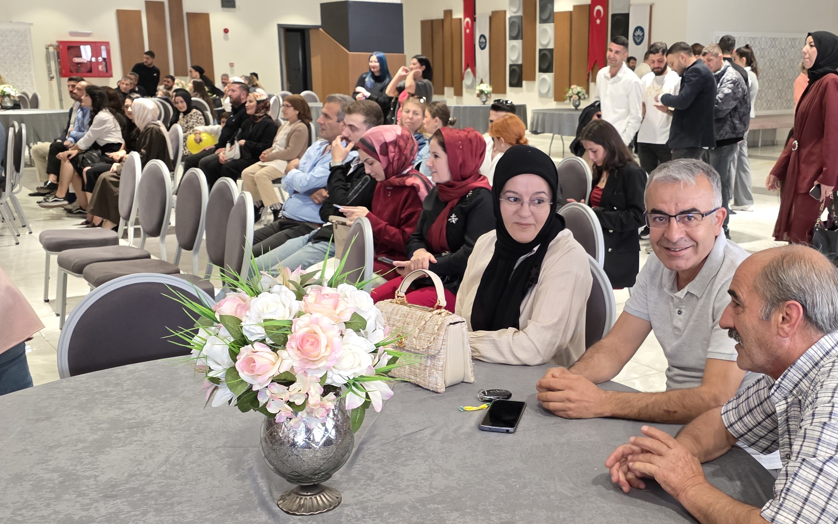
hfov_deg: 47.8
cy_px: 327
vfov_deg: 31.1
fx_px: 936
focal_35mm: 41
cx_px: 521
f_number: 1.7
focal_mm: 6.3
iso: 500
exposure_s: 1/100
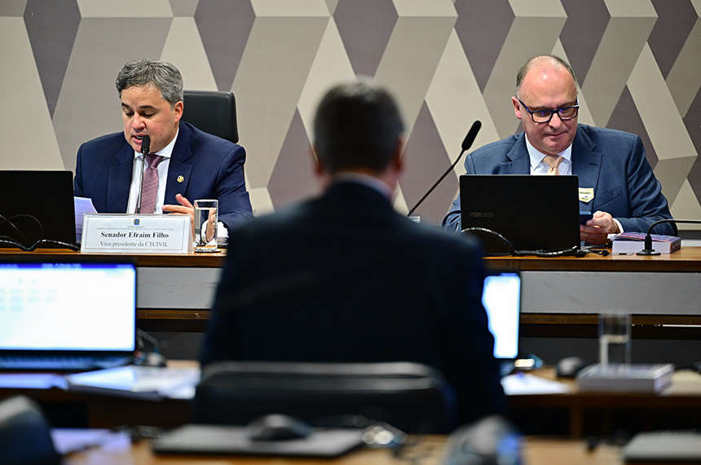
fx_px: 3887
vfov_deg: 6.8
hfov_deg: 10.3
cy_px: 232
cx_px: 350
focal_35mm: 200
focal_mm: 200
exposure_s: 1/30
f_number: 2.8
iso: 400
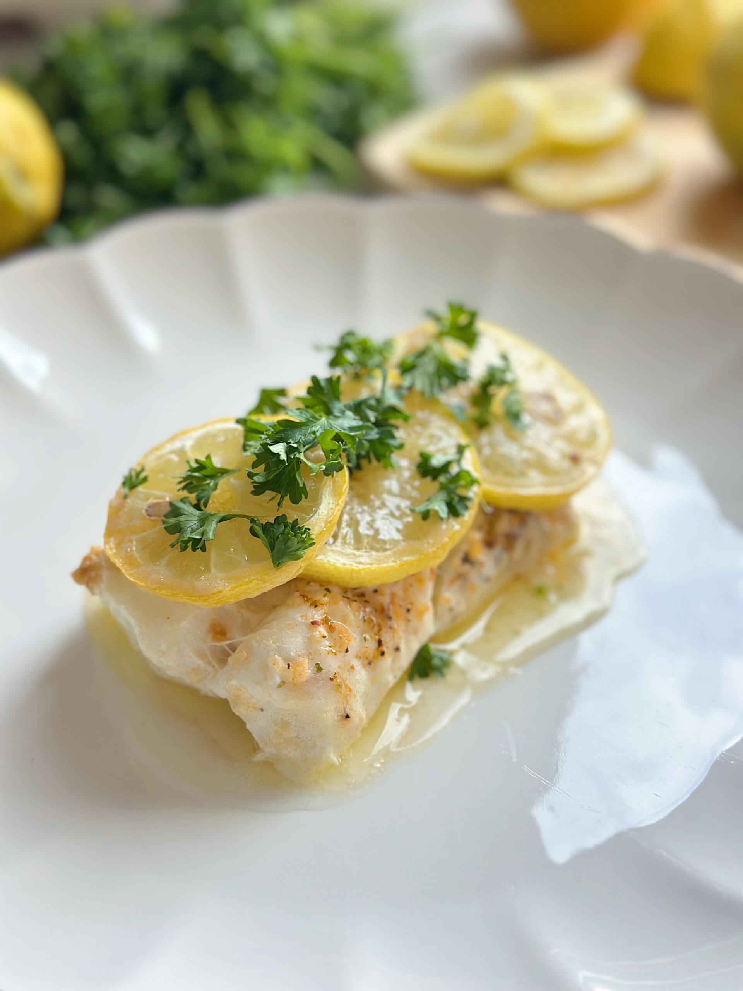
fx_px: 1374
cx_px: 372
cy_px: 496
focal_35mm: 48
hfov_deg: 30.3
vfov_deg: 39.7
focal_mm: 6.86
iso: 125
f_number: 1.78
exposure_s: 1/70
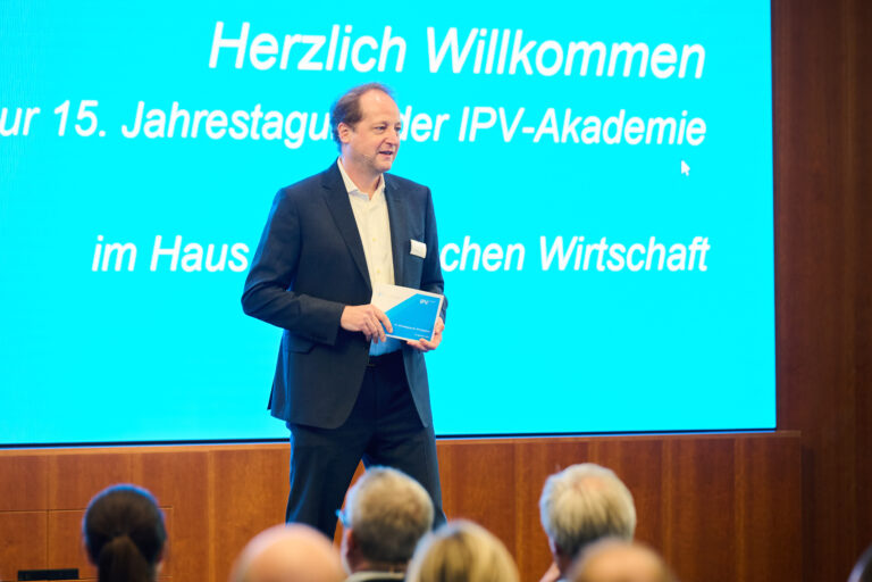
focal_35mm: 200
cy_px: 291
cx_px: 436
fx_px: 4844
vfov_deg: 6.9
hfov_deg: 10.3
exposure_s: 1/200
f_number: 5
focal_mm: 200
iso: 2000
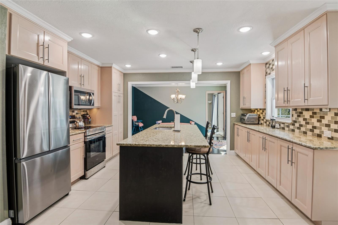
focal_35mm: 18
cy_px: 112
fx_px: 169
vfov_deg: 67.4
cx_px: 169
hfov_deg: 90.0
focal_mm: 18
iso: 400
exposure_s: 1/20
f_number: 8
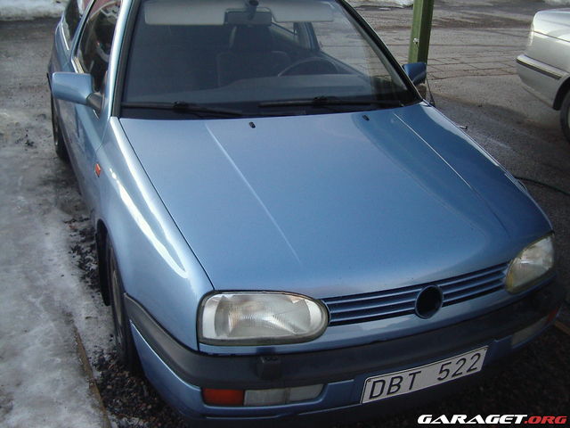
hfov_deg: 49.0
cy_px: 214
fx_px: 626
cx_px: 285
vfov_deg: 37.7
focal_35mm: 38
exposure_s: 1/100
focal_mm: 5.8
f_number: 2.6
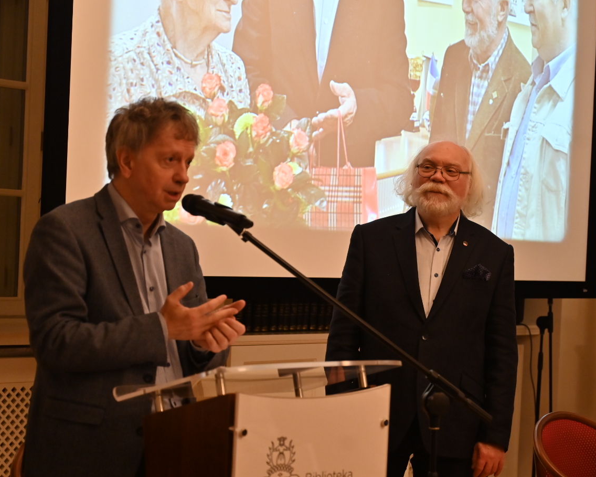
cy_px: 253
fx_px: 1464
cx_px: 405
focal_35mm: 83
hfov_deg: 22.9
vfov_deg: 18.5
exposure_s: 1/200
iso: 1600
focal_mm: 62
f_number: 4
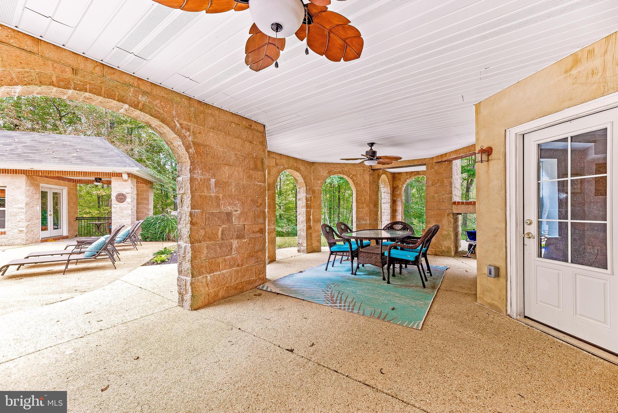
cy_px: 206
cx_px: 309
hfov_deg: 104.2
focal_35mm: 14
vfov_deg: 81.3
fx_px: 240
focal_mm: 14
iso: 400
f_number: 7.1
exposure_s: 1/8
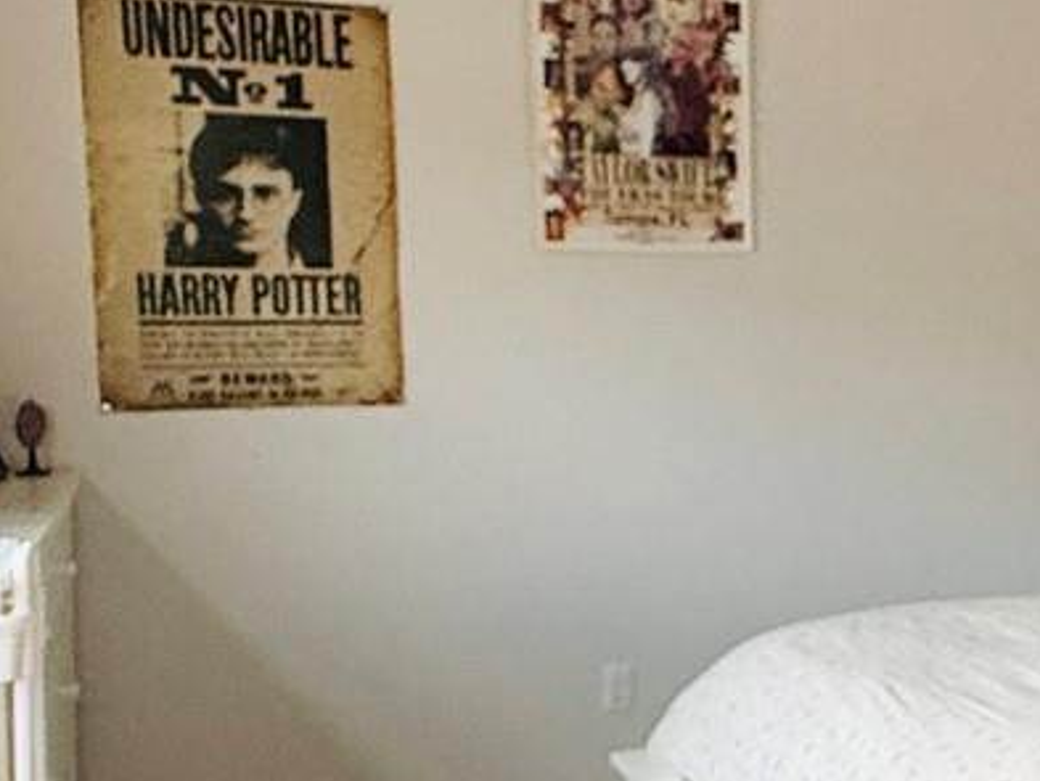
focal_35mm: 57
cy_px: 484
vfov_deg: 25.6
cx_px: 1138
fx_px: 1713
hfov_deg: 30.3
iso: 320
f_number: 2.2
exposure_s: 1/60
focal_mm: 2.22
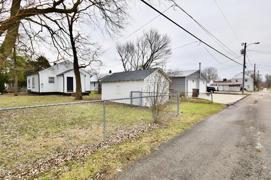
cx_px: 136
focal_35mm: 15
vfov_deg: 77.3
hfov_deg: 100.4
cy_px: 90
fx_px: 113
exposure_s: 1/160
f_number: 6.3
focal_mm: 10
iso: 640
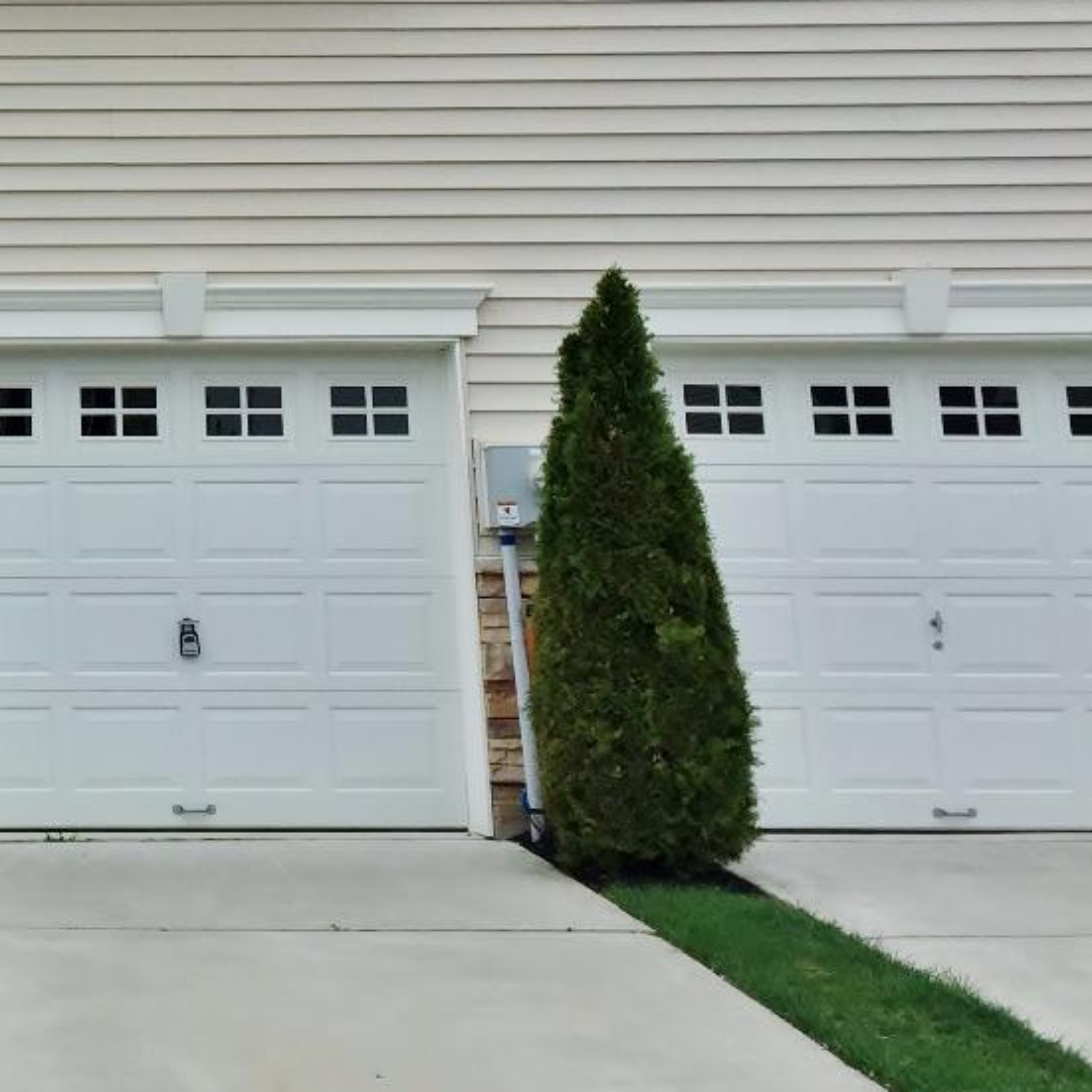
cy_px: 99
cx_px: -99
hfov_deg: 24.1
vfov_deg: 24.9
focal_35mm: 67
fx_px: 2391
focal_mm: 4.15
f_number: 2.2
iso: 32
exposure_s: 1/1799
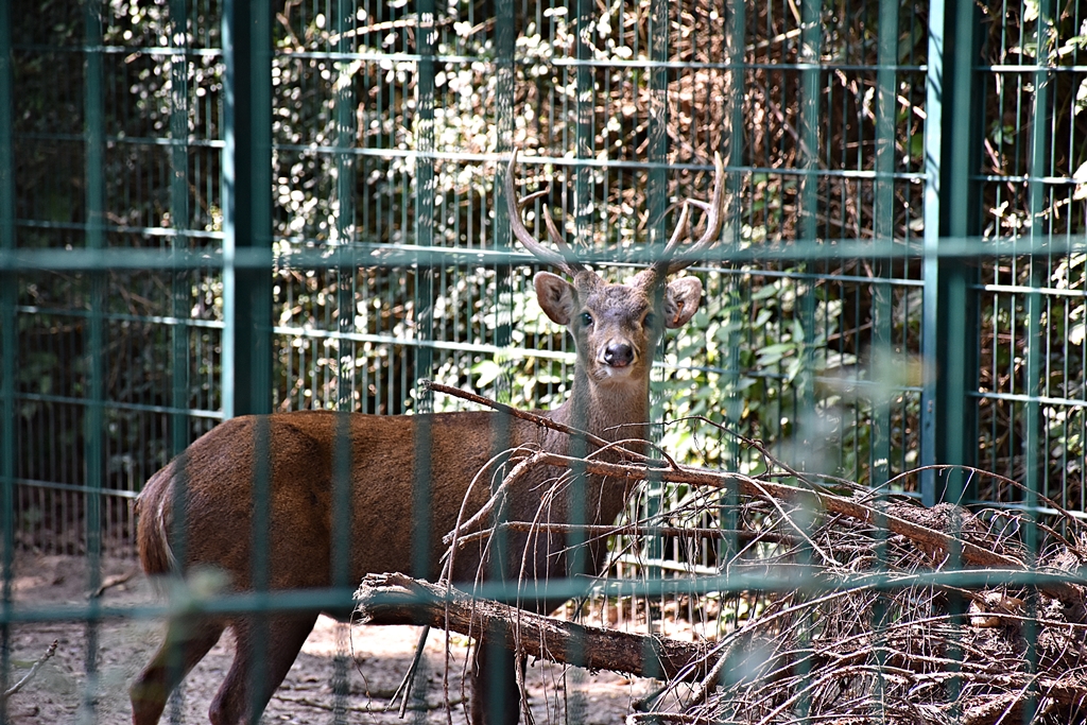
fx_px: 6341
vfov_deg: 6.5
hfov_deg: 9.8
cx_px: 544
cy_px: 362
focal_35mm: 210
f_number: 5.6
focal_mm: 140
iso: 800
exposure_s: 1/250
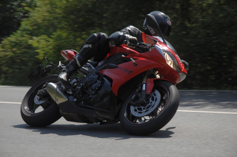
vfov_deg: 13.0
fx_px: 690
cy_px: 78
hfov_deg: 19.5
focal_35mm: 105
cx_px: 118
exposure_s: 1/500
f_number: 6
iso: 160
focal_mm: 70
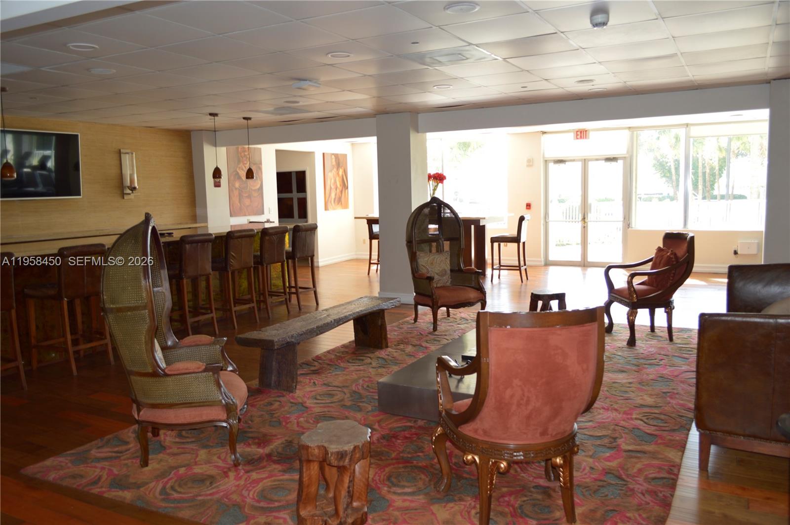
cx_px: 395
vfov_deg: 47.8
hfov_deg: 67.4
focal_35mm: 27
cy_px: 262
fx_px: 592
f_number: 3.5
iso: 110
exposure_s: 1/30
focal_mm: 18
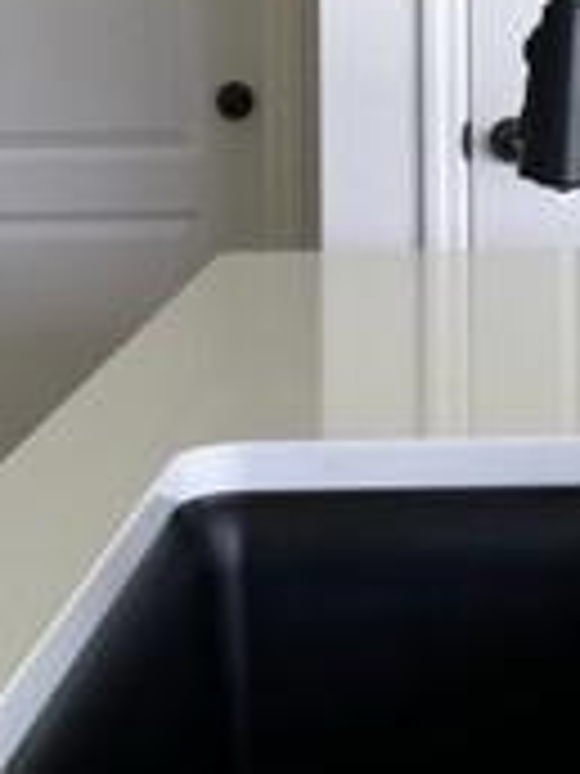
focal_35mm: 97
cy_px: 9
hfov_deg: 14.9
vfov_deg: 19.7
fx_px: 2167
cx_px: 611
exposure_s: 1/122
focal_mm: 5.1
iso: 64
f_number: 1.6
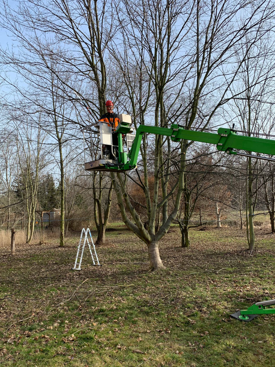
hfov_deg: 46.8
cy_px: 197
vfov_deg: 59.9
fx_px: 318
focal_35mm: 30
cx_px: 128
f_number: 1.8
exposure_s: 1/1001
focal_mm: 4.25
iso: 25
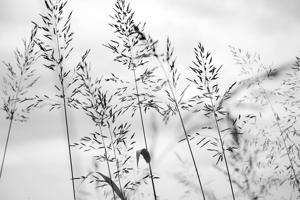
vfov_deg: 19.5
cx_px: 150
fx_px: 584
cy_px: 100
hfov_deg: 28.8
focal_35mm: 70
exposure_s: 1/800
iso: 100
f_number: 4
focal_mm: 70
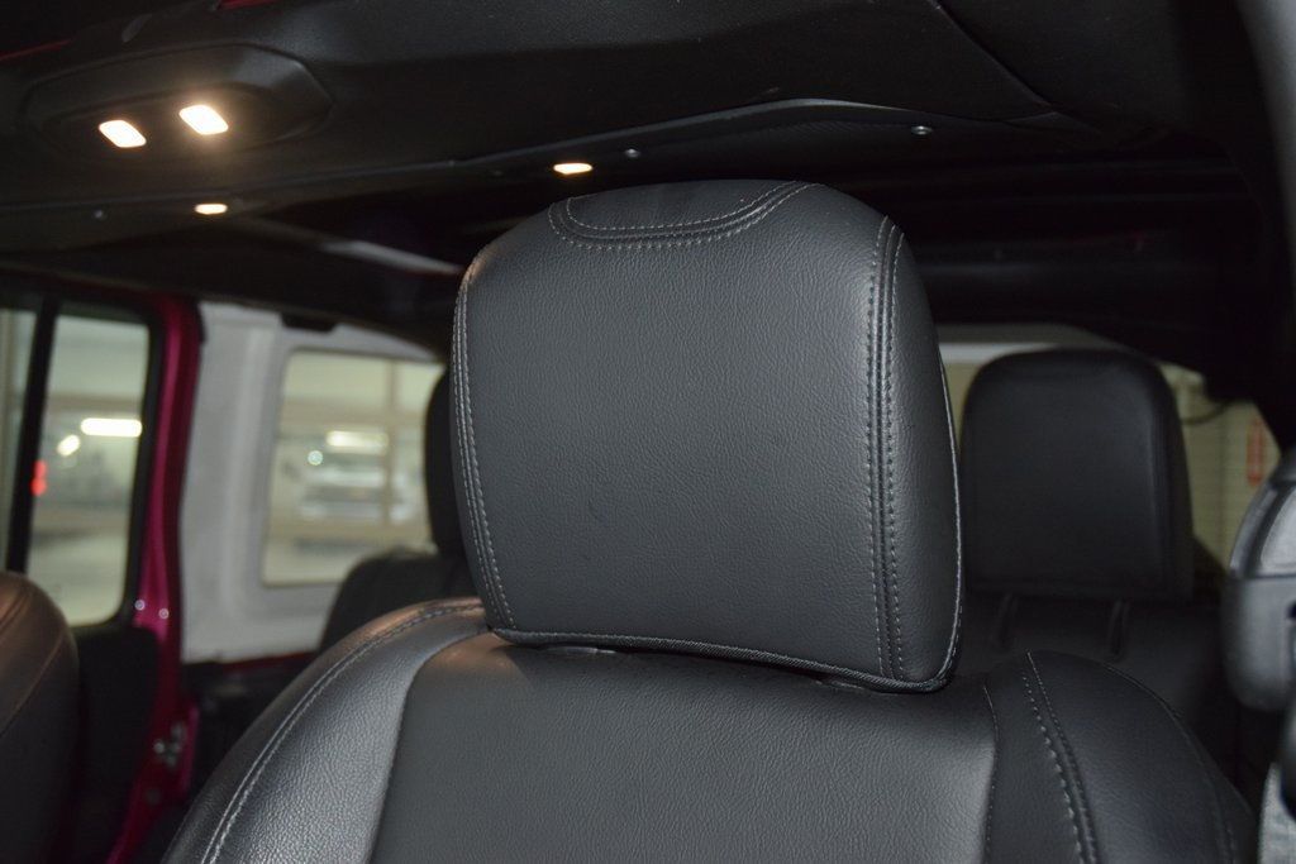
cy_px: 432
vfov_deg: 35.5
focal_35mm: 38
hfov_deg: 51.3
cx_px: 648
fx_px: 1350
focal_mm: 25
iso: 2000
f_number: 3.8
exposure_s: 1/60
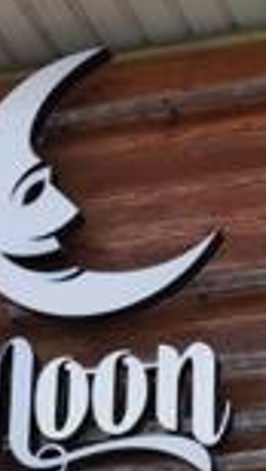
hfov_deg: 7.0
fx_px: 2162
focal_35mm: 173
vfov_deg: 12.4
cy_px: 407
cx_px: 86
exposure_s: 1/160
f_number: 8
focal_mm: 35
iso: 160
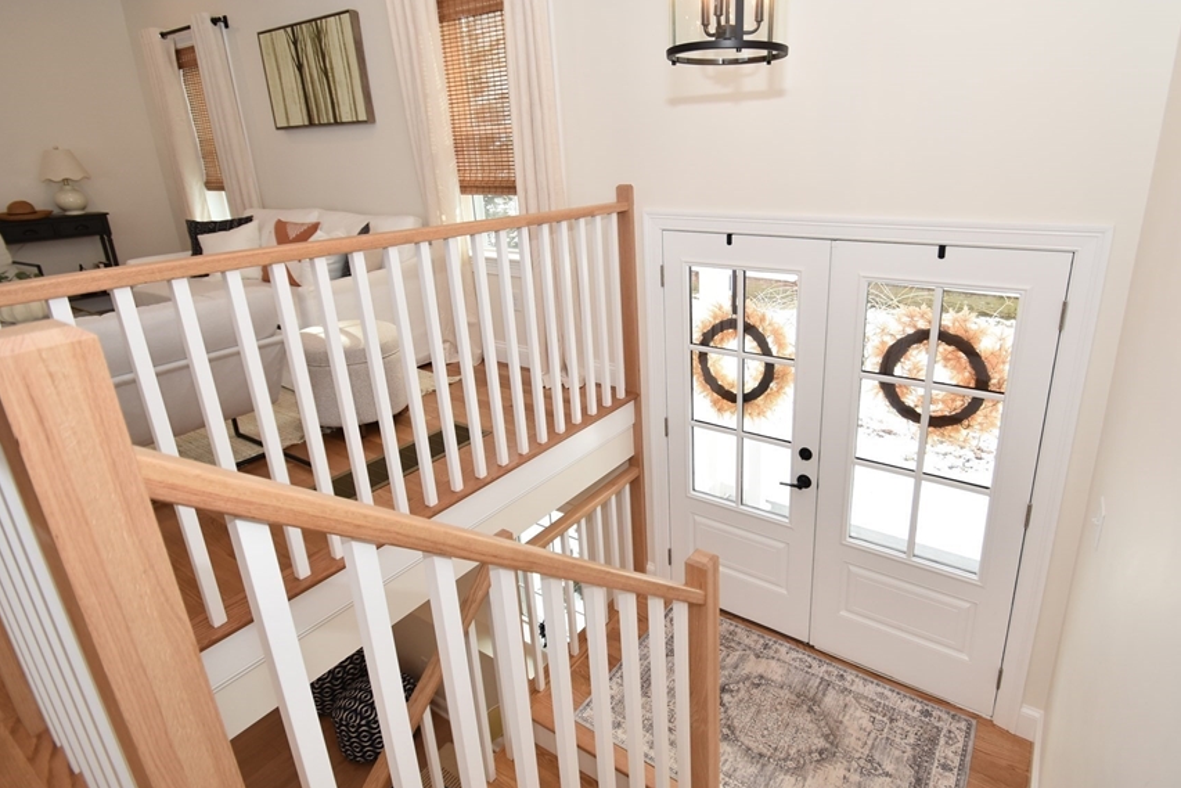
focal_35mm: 18
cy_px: 321
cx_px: 673
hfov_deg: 89.4
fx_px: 591
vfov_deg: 66.8
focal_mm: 10
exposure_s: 1/100
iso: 200
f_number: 5
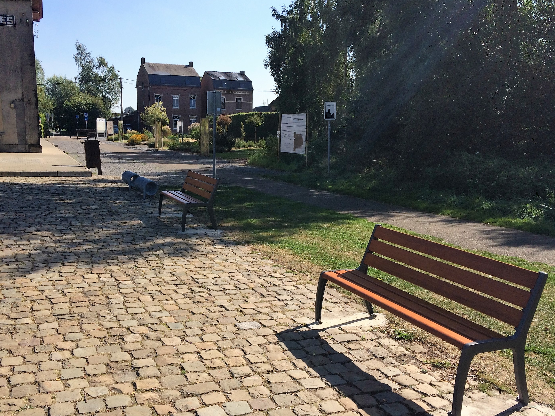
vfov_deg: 42.9
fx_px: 529
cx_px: 253
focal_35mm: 33
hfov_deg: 55.3
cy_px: 235
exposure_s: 1/1953
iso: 32
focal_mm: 4.15
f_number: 2.2
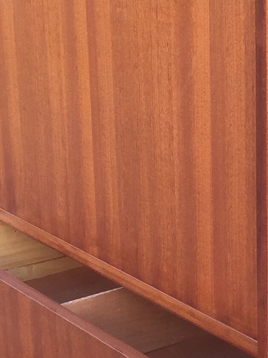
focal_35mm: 113
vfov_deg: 17.4
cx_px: 252
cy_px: 205
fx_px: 1167
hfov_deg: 13.0
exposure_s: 1/100
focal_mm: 4.15
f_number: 2.2
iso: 32
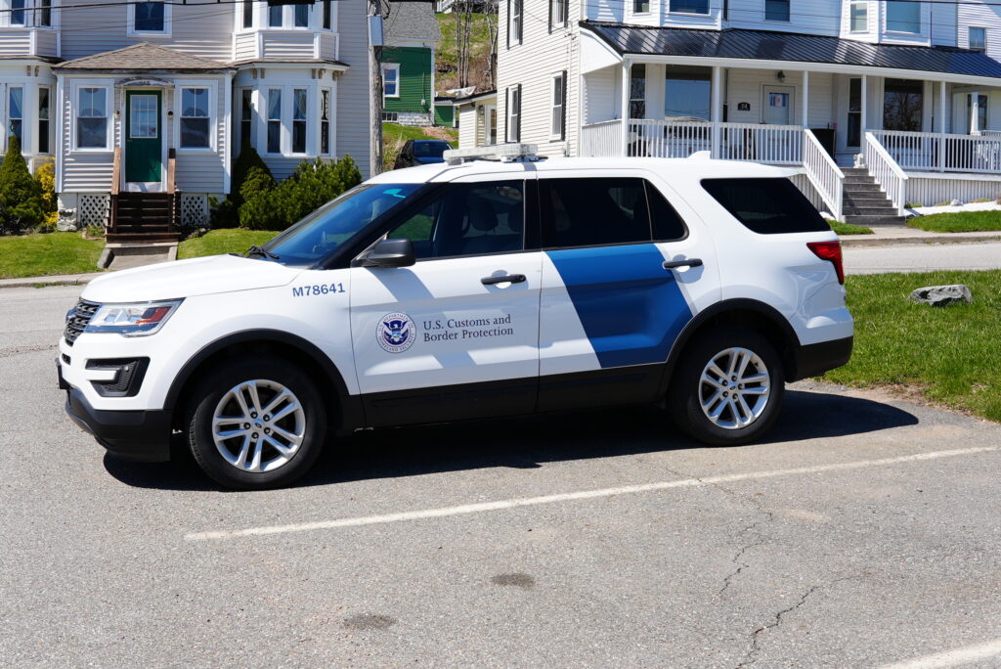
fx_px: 1252
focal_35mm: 45
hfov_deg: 43.6
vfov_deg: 29.9
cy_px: 334
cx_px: 500
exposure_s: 1/160
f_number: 10
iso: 80
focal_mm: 30
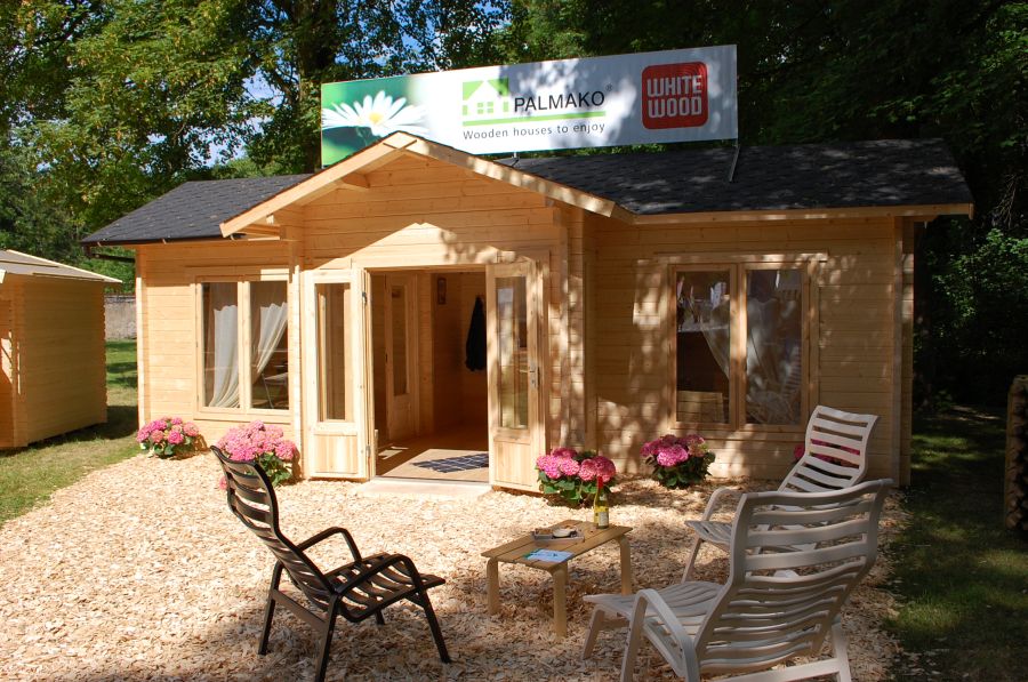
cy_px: 341
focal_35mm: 30
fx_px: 855
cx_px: 514
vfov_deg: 43.5
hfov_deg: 62.0
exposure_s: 1/250
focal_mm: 20
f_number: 11
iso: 200
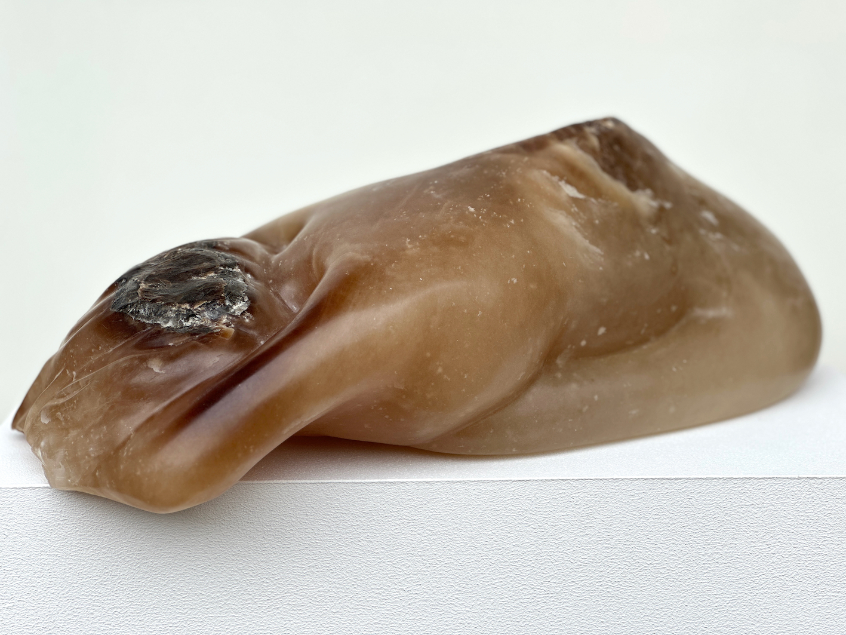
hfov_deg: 25.3
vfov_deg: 19.1
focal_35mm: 77
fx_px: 1882
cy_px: 318
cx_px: 423
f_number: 2.8
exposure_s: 1/173
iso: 25
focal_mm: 9
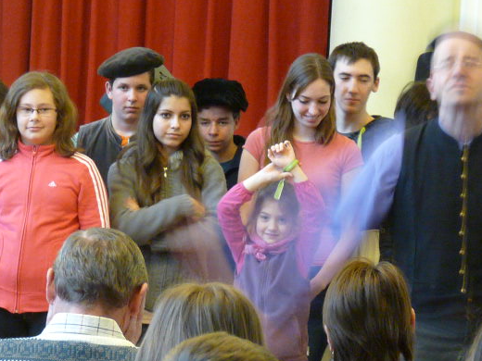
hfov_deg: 8.1
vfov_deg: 6.1
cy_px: 188
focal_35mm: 245
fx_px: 3411
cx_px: 204
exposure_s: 1/10
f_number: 3.6
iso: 400
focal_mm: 20.1
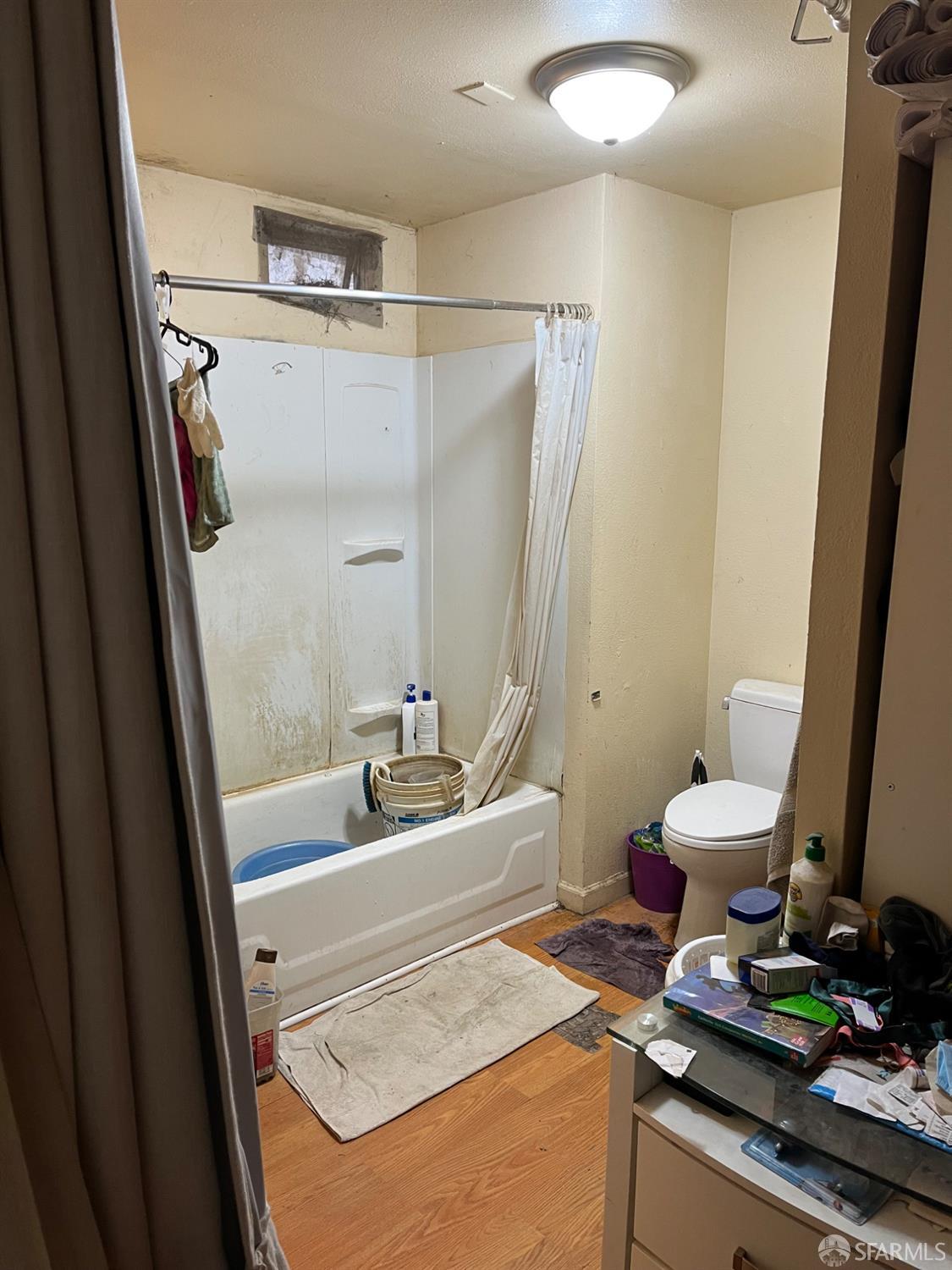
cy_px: 635
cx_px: 476
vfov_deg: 67.3
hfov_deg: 53.1
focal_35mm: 26
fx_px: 953
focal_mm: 5.1
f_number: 1.6
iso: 100
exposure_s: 1/60
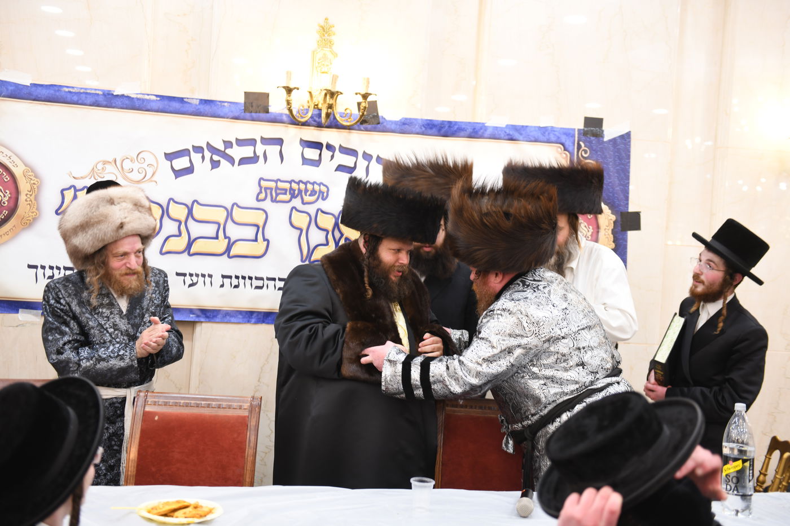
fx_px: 987
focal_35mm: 45
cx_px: 395
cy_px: 263
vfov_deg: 29.9
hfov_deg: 43.6
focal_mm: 45
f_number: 2.8
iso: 400
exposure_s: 1/100
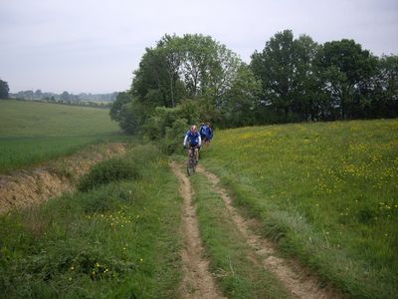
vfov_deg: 37.7
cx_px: 199
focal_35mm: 38
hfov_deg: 49.0
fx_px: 437
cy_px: 150
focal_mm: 7.9
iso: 64
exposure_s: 1/320
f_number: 2.8
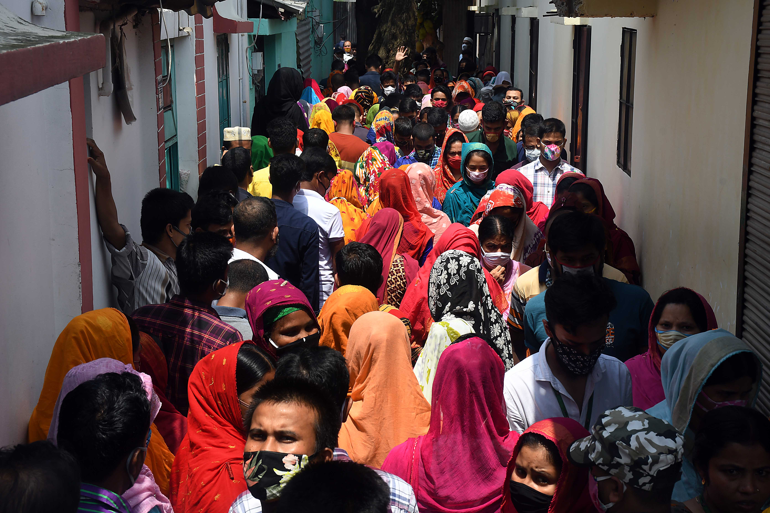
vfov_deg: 18.9
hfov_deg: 28.1
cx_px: 385
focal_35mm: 72
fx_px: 1540
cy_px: 256
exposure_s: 1/200
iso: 200
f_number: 13
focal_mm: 48
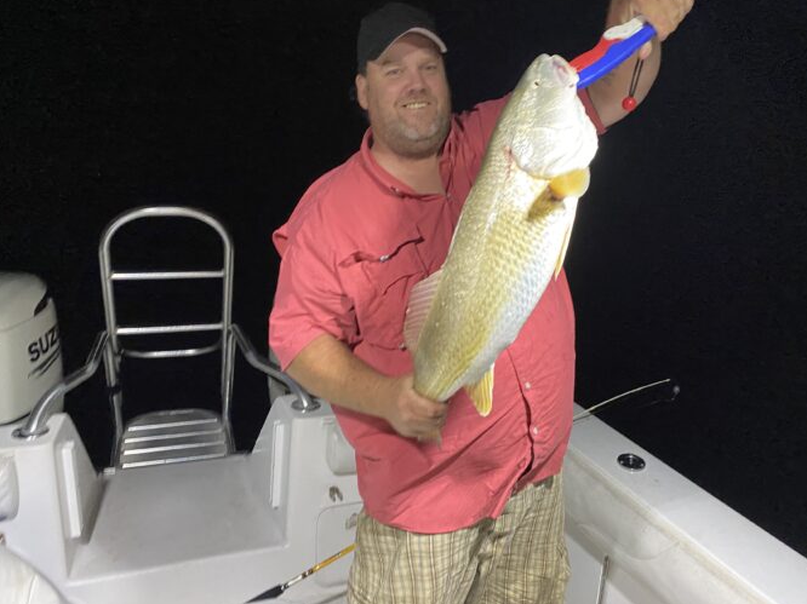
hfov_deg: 59.9
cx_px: 437
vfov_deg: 46.7
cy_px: 282
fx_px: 699
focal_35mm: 30
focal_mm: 4.25
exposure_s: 1/33
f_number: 1.8
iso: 640
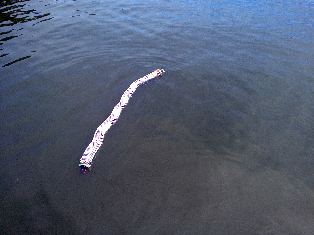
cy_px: 118
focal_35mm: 35
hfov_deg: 52.6
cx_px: 157
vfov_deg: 40.7
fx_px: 317
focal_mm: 4.28
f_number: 2.4
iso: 64
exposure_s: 1/649
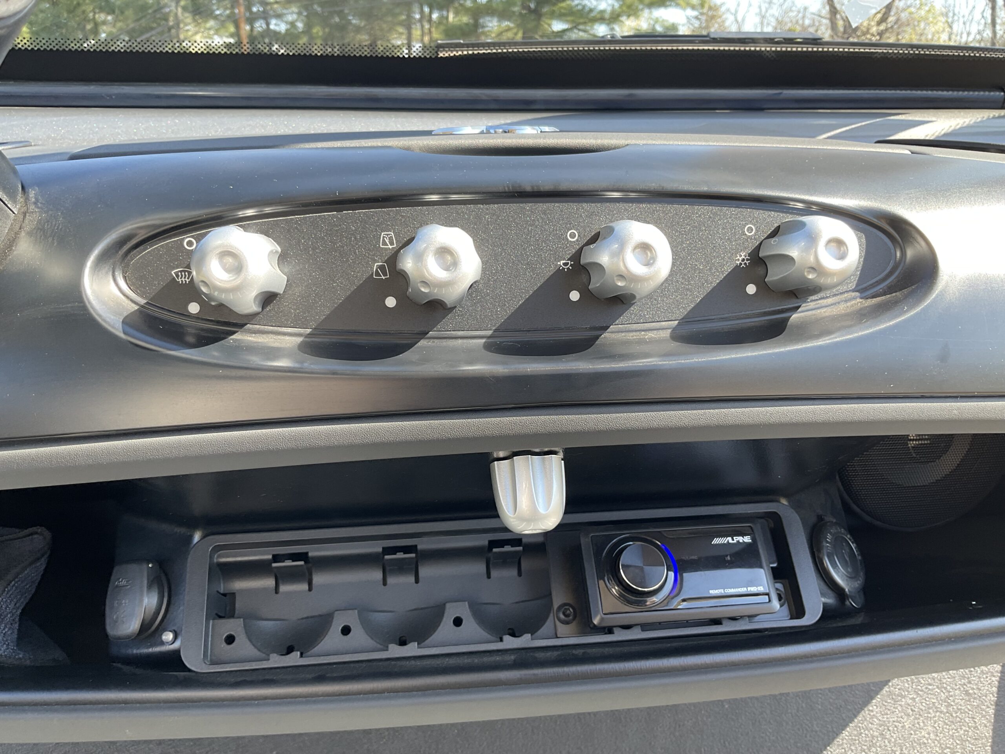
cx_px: 502
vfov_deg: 48.2
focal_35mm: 29
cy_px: 377
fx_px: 842
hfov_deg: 61.7
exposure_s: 1/120
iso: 16
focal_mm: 3
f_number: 1.8
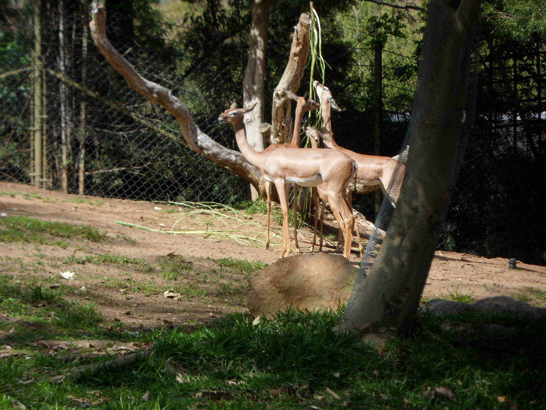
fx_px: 4259
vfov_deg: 5.5
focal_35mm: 270
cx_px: 273
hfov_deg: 7.3
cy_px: 205
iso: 80
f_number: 5.9
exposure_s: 1/250
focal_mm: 46.8
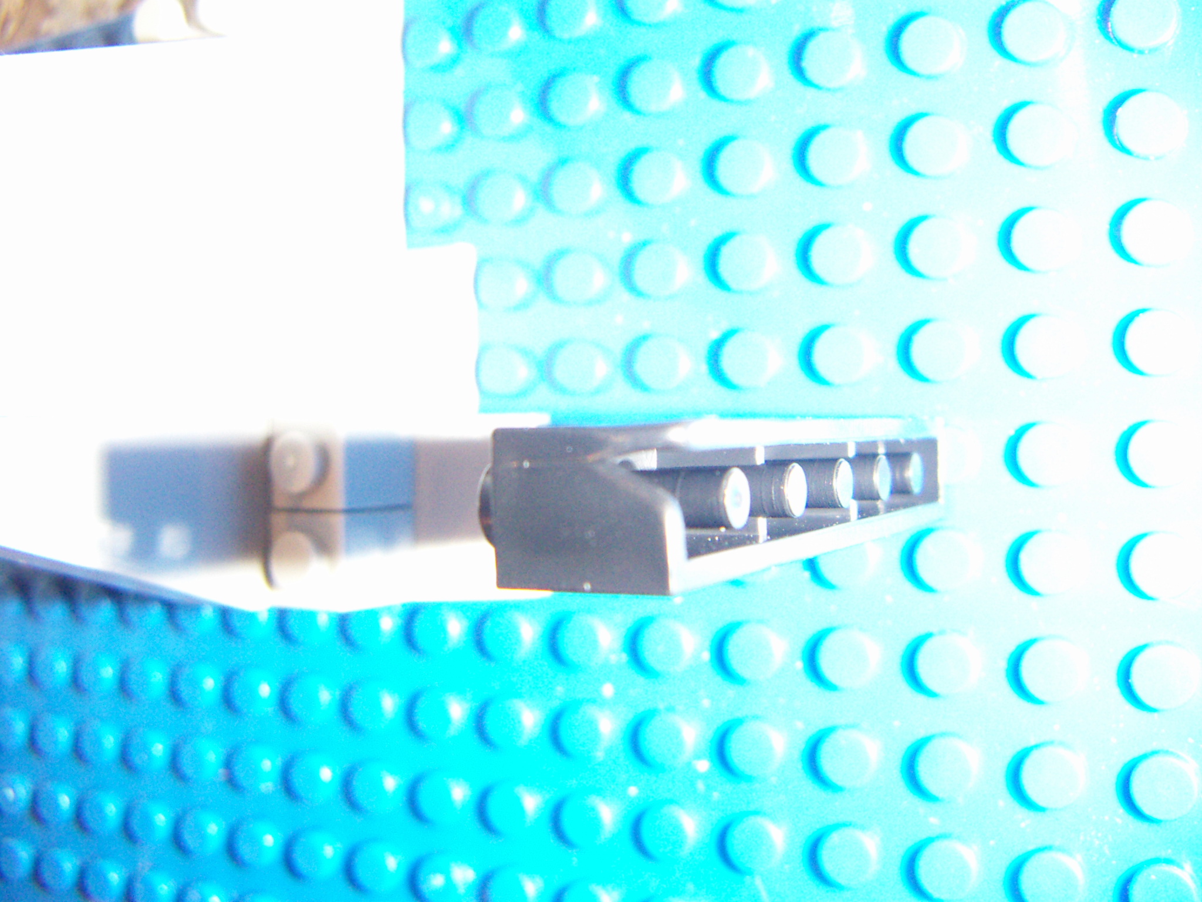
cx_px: 601
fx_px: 1250
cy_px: 451
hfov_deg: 51.4
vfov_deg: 39.7
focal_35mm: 36
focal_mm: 4.7
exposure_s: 1/50
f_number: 2.8
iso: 200
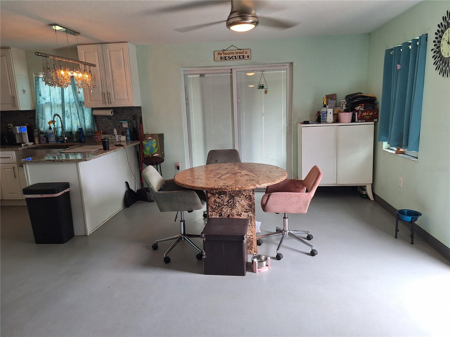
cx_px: 225
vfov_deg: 58.9
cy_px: 168
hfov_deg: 73.9
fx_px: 299
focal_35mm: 23
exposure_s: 1/40
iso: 50
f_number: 1.8
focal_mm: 5.54
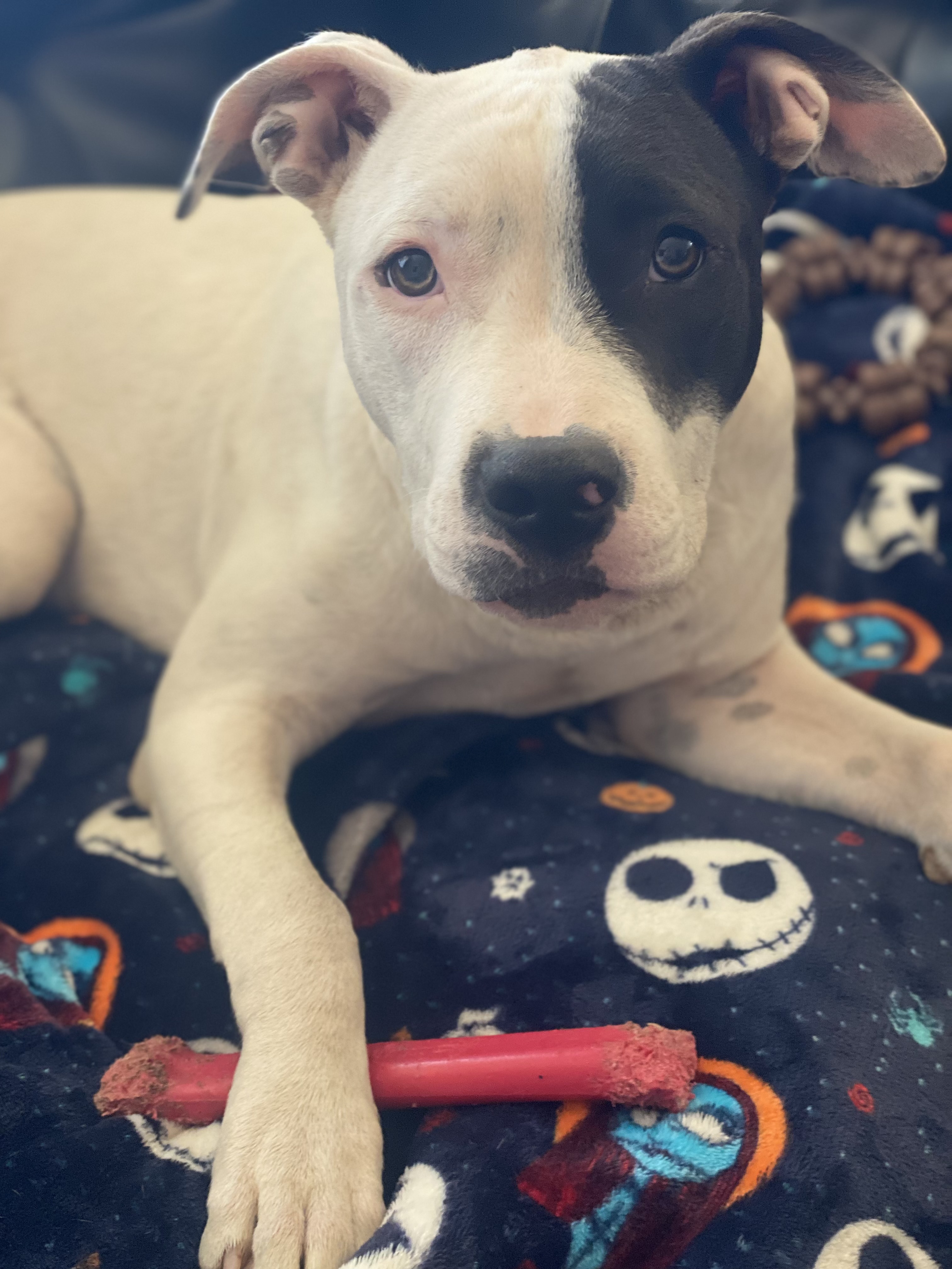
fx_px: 1907
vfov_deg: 36.8
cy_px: 634
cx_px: 476
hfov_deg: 28.0
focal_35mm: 52
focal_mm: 6
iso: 125
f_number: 2
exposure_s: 1/40
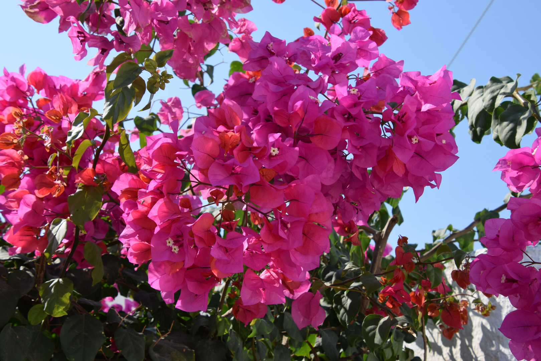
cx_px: 270
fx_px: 857
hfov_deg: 35.1
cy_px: 180
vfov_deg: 23.8
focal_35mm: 57
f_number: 9
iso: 200
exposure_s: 1/320
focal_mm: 38
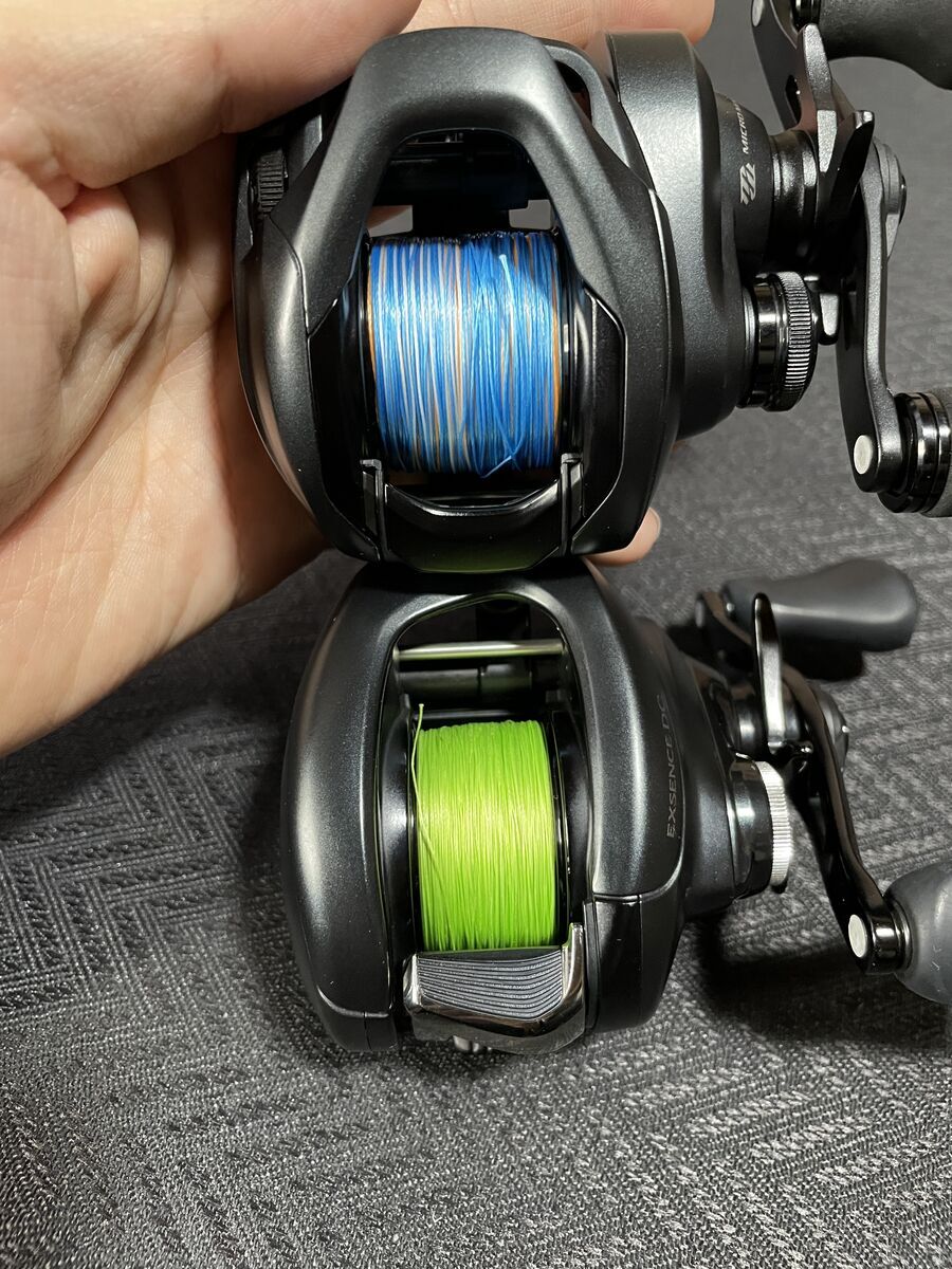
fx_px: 953
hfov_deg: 53.1
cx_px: 476
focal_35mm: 26
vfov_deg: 67.3
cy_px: 634
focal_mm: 4.2
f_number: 1.6
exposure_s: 1/33
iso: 500
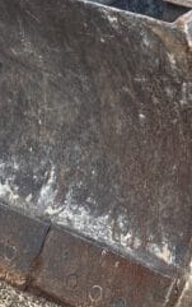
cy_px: 24
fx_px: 1588
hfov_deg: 6.9
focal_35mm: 190
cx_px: 11
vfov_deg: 11.0
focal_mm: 6.86
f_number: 1.78
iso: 64
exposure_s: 1/329
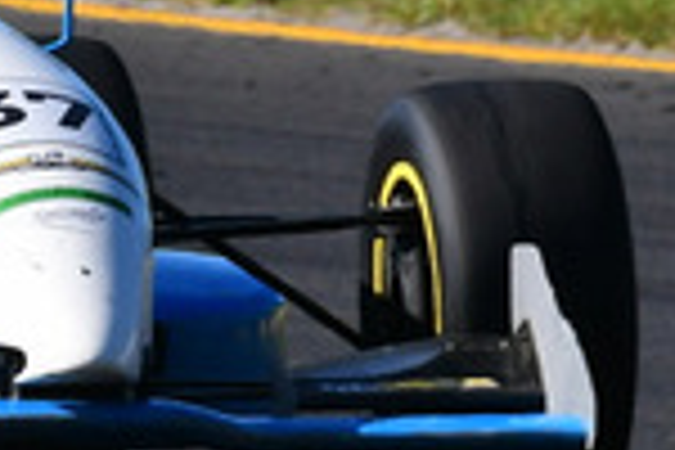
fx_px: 67645
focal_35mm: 3608
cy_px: -243
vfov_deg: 0.4
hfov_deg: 0.6
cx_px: -140
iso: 500
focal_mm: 450
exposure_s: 1/640
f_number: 13
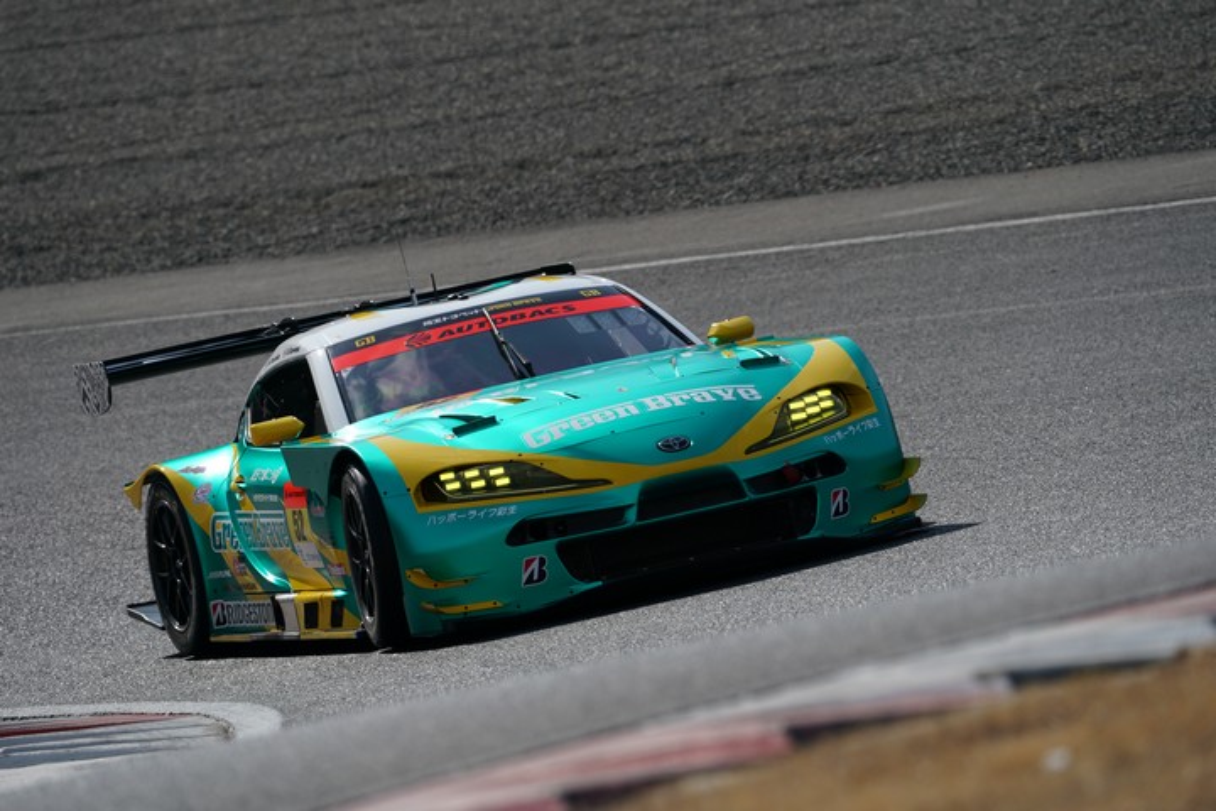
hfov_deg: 4.2
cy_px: 406
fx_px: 16752
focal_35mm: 496
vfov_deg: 2.8
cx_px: 608
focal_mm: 496
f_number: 8
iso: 200
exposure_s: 1/1000
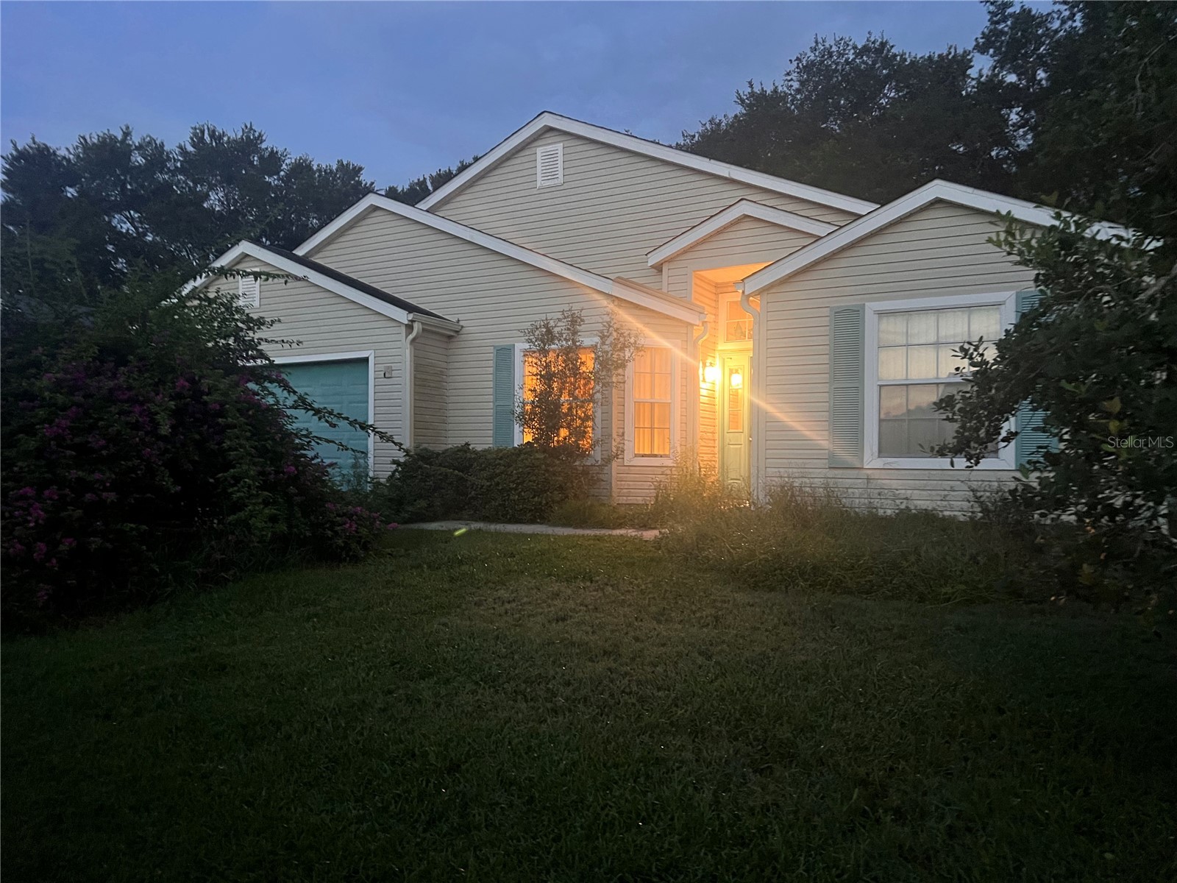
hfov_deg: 67.3
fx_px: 884
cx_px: 588
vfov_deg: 53.1
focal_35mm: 26
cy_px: 442
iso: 640
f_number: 1.5
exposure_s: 1/30
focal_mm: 5.7
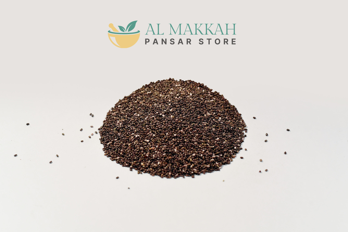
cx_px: 174
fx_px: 483
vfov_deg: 27.0
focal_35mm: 50
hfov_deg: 39.6
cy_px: 116
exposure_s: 1/400
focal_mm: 50
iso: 1600
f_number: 5.6
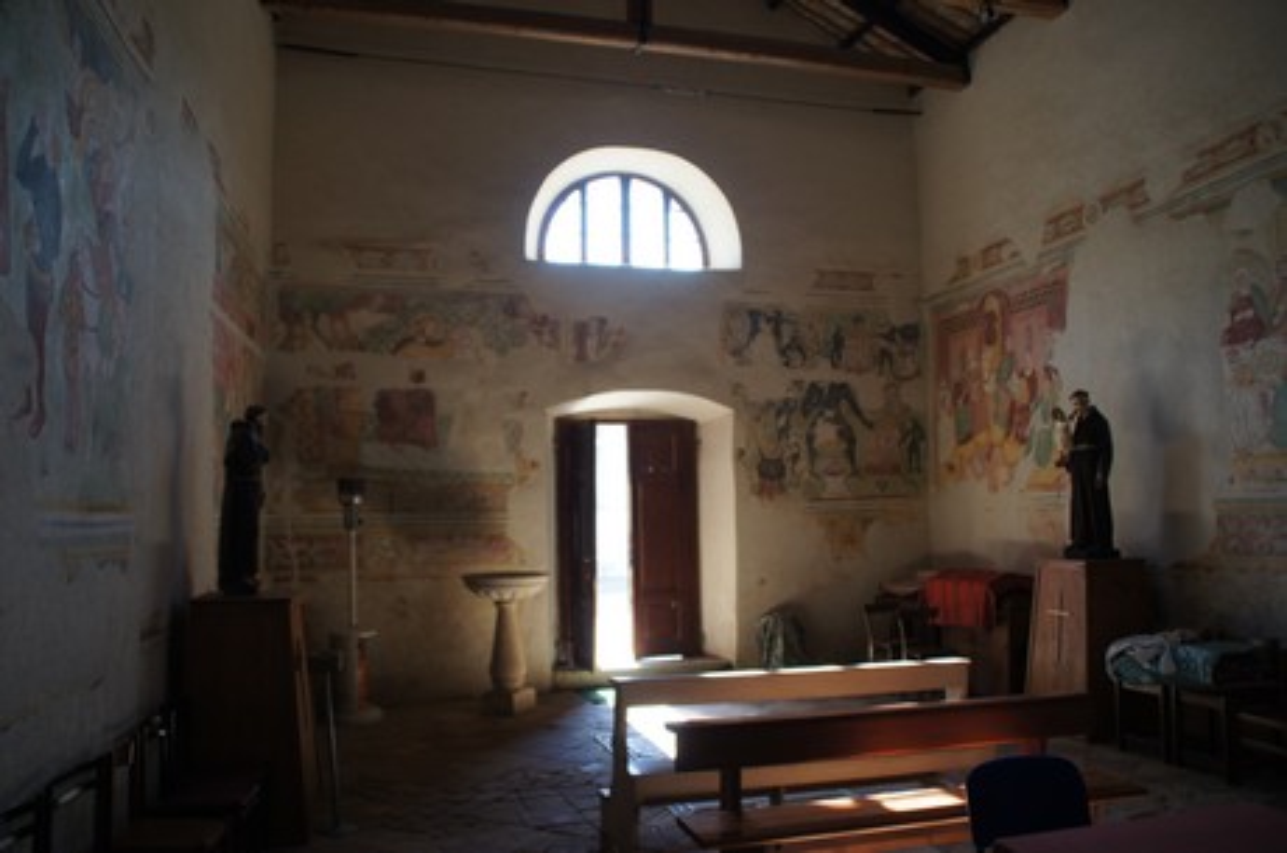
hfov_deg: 67.5
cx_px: 644
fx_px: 964
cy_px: 426
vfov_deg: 47.8
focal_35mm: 27
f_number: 4
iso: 100
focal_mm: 18
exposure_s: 1/40
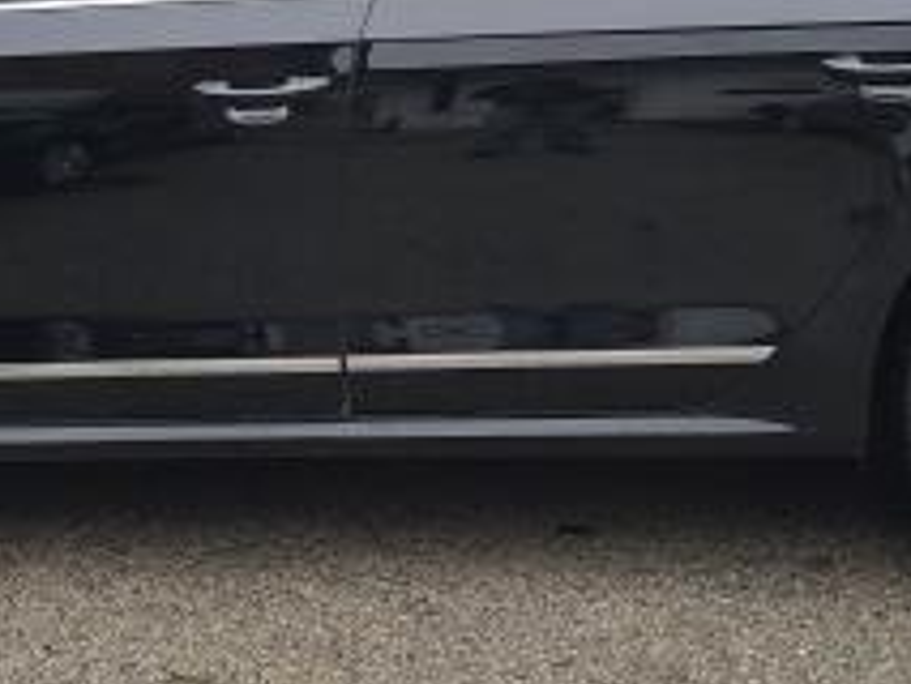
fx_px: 2054
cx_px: 406
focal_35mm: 78
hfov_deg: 25.0
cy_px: -111
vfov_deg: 18.1
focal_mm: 5.4
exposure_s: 1/120
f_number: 1.8
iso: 80
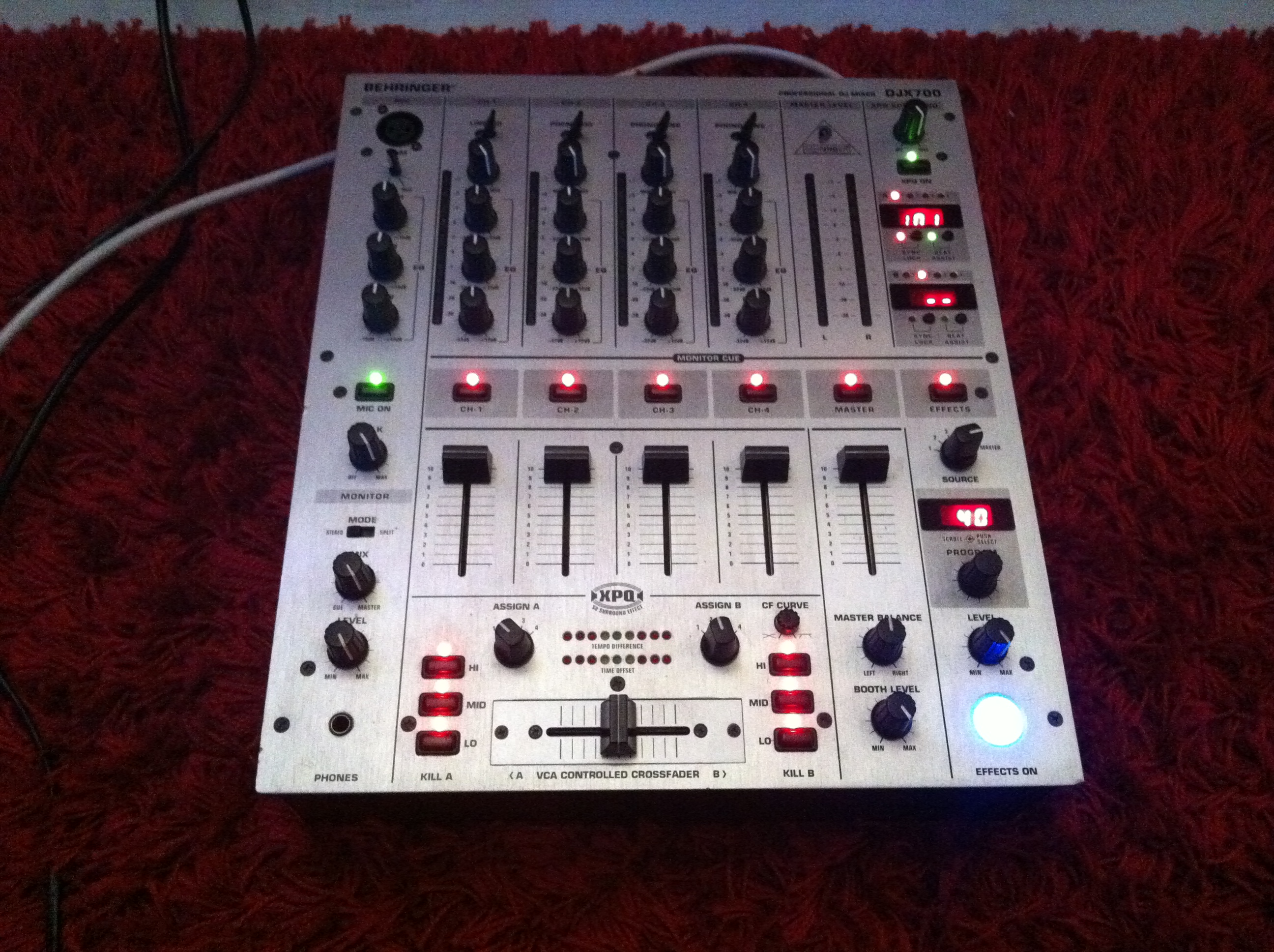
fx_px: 1286
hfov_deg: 52.7
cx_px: 637
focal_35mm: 35
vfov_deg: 40.6
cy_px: 476
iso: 1000
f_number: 2.8
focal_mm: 3.85
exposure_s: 1/15
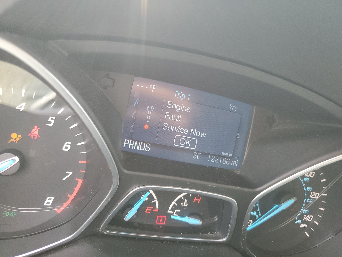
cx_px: 171
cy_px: 128
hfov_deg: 67.3
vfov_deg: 53.1
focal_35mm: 26
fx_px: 257
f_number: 1.5
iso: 77
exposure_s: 1/120
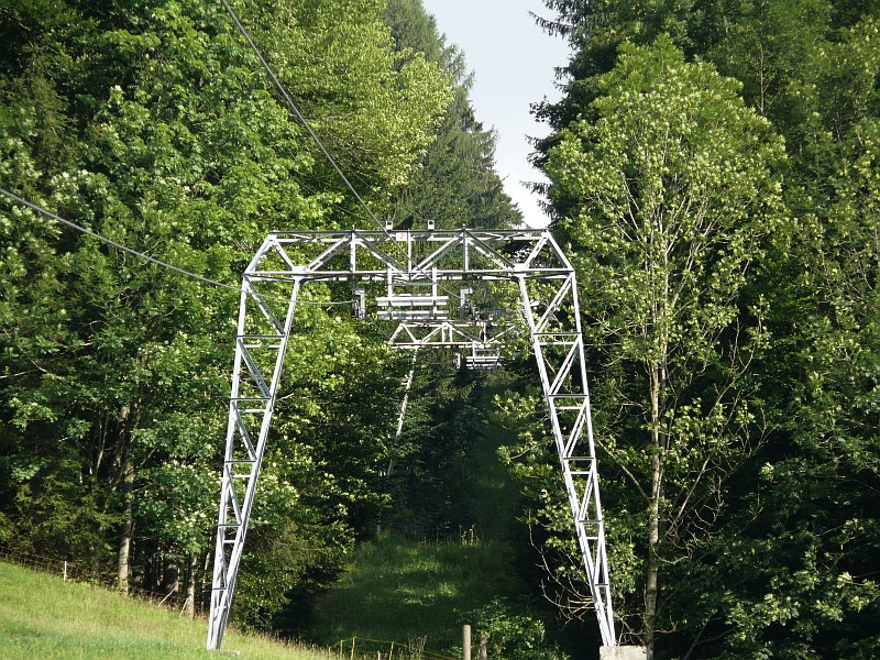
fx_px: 8872
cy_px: 330
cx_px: 440
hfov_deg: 5.7
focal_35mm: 349
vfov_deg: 4.3
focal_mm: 73.8
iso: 100
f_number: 5
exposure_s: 1/200
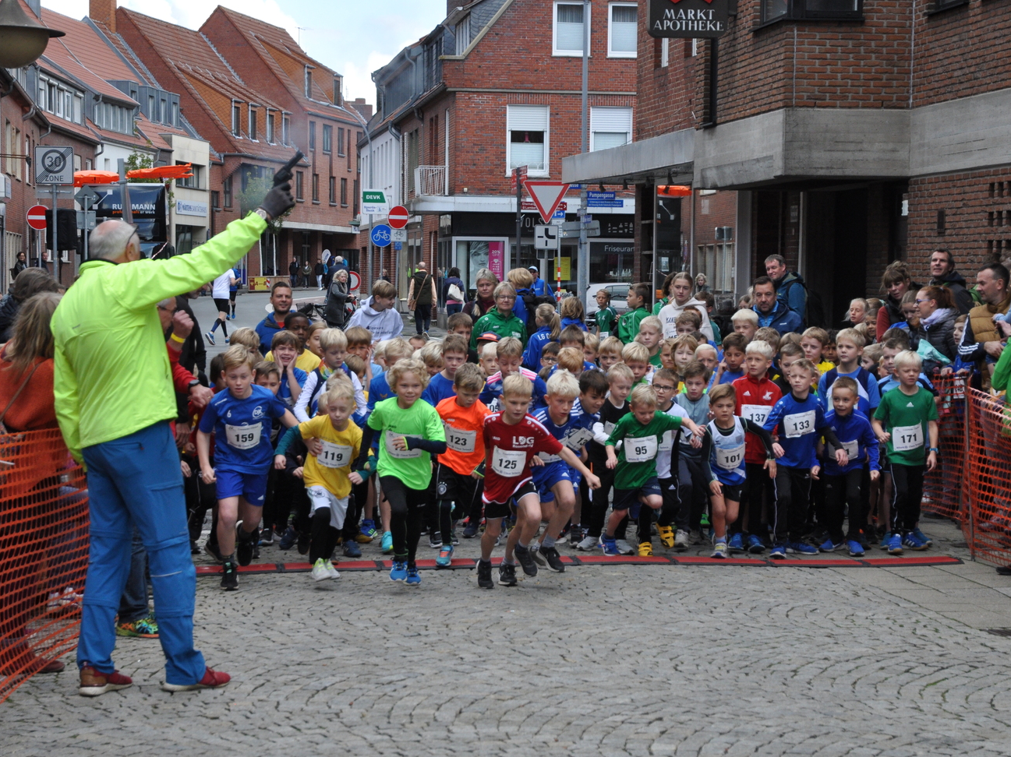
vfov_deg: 16.3
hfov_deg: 21.6
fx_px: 2644
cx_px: 530
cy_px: 382
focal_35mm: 91
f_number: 5.3
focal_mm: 55
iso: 640
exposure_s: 1/1000
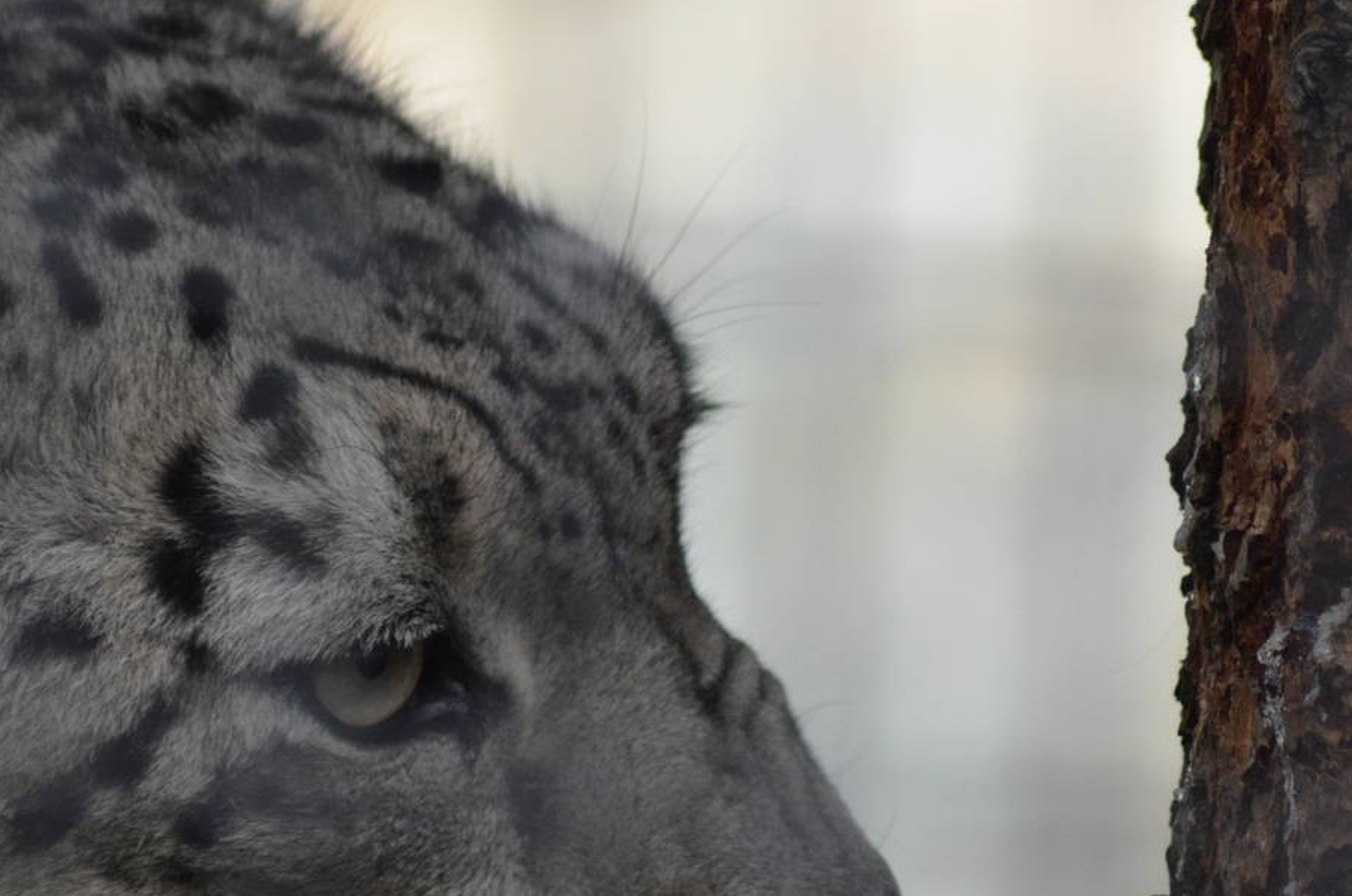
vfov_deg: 1.7
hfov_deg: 2.6
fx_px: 29916
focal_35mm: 798
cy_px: 739
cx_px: 306
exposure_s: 1/500
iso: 1250
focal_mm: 300
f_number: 5.6
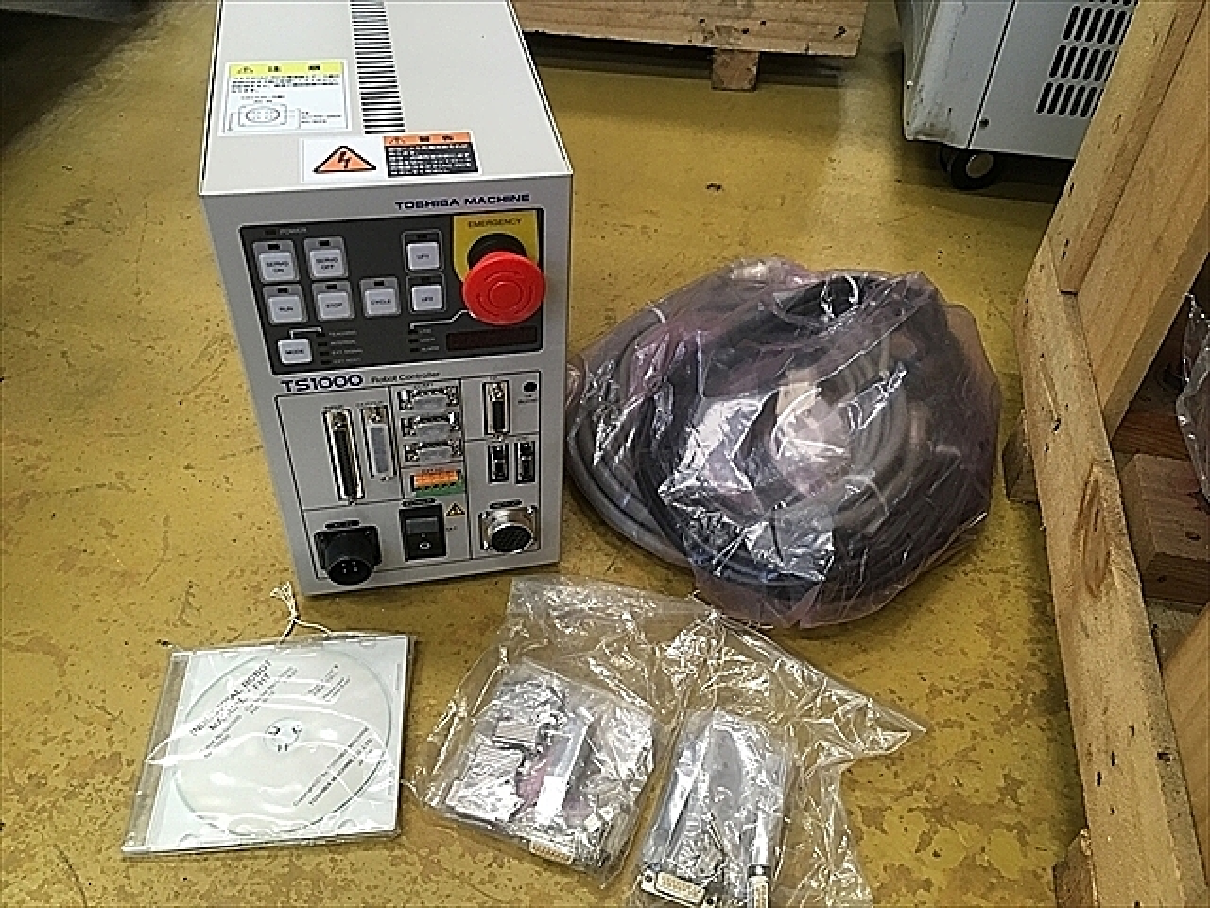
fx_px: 1014
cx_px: 605
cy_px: 454
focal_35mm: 29
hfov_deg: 61.7
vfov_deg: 48.2
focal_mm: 4.15
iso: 80
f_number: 2.2
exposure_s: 1/30
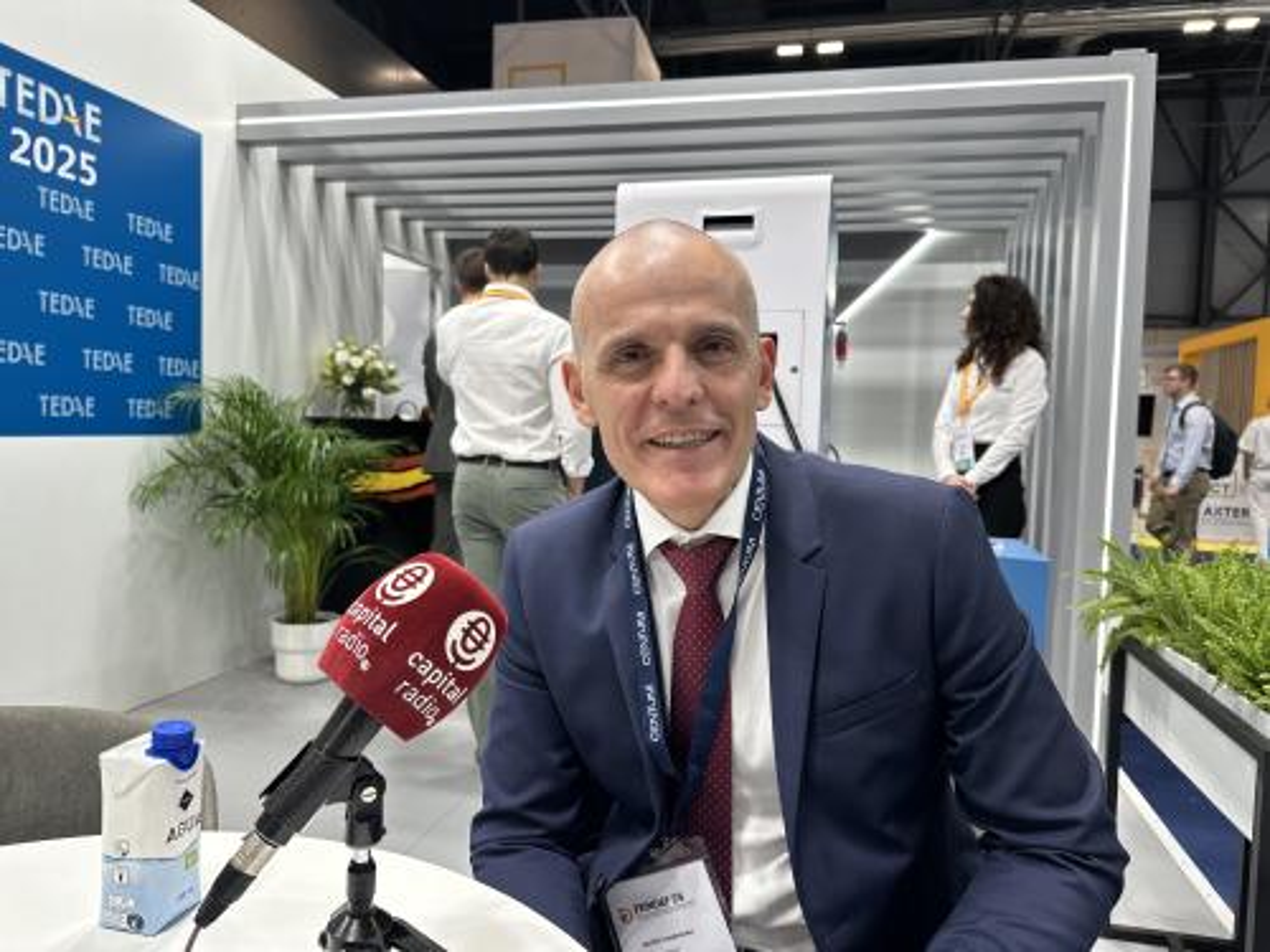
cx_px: 635
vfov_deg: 56.8
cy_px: 476
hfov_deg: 71.6
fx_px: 881
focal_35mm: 24
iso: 64
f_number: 1.78
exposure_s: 1/100
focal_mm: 6.86
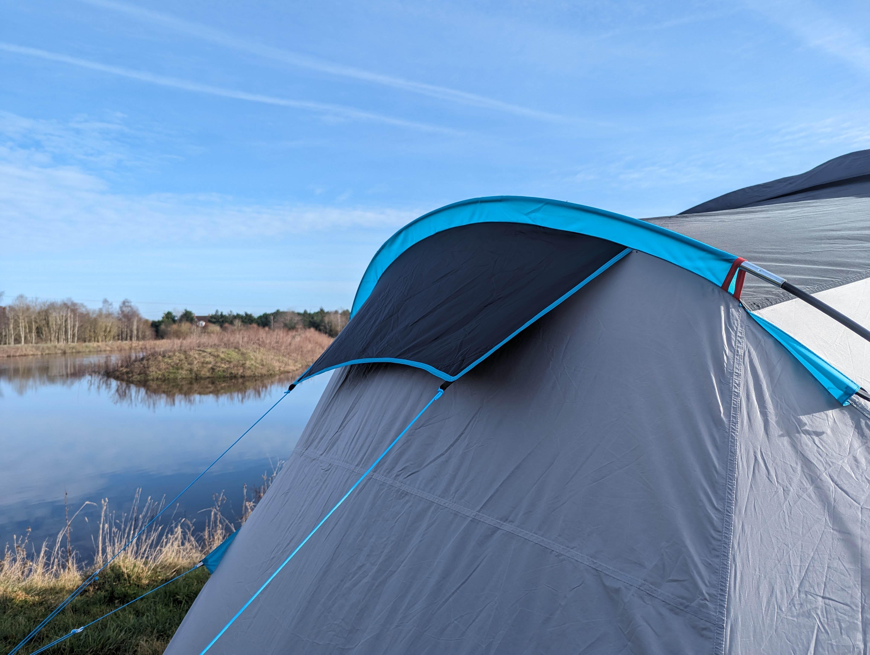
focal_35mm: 24
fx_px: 604
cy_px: 328
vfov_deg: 56.9
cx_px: 435
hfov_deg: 71.5
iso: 55
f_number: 1.85
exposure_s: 1/1348
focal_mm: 6.81
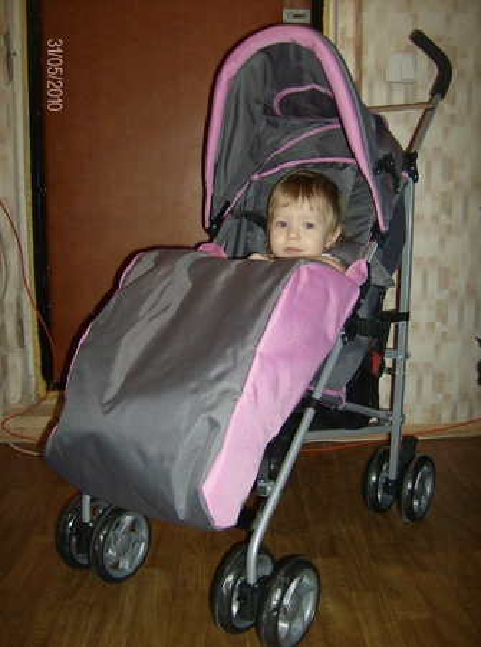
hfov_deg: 39.5
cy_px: 324
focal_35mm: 36
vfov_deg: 51.5
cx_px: 240
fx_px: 670
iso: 200
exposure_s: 1/60
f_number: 2.8
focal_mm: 6
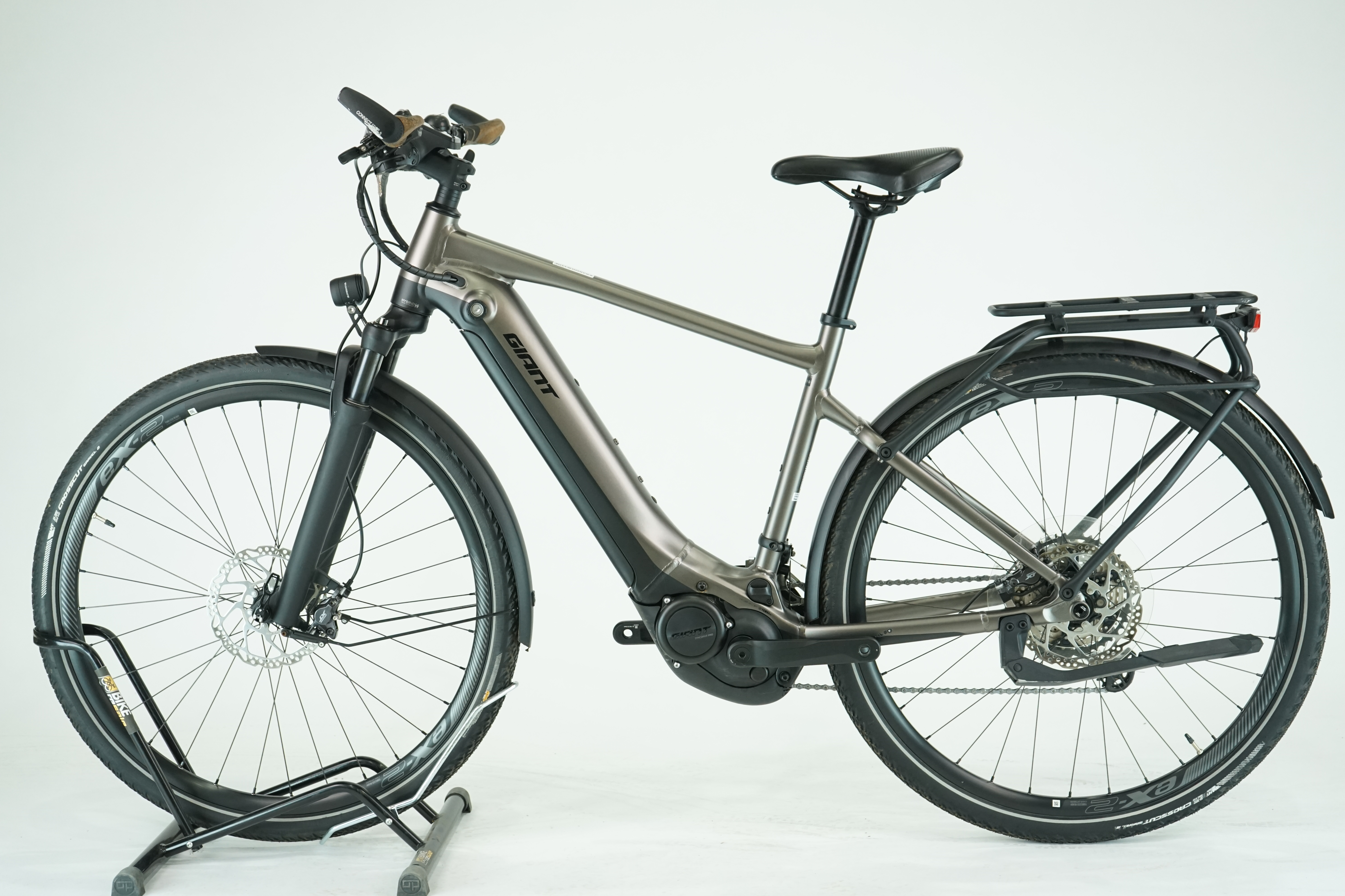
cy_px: 448
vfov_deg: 25.1
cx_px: 672
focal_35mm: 54
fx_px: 2017
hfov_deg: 36.9
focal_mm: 54
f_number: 5.6
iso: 1600
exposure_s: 1/200
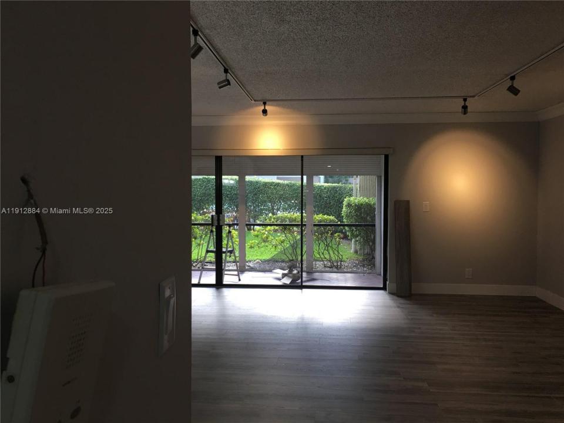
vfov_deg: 48.2
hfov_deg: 61.7
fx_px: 472
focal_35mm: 29
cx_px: 282
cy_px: 212
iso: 25
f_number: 2.2
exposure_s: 1/30
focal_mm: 4.15
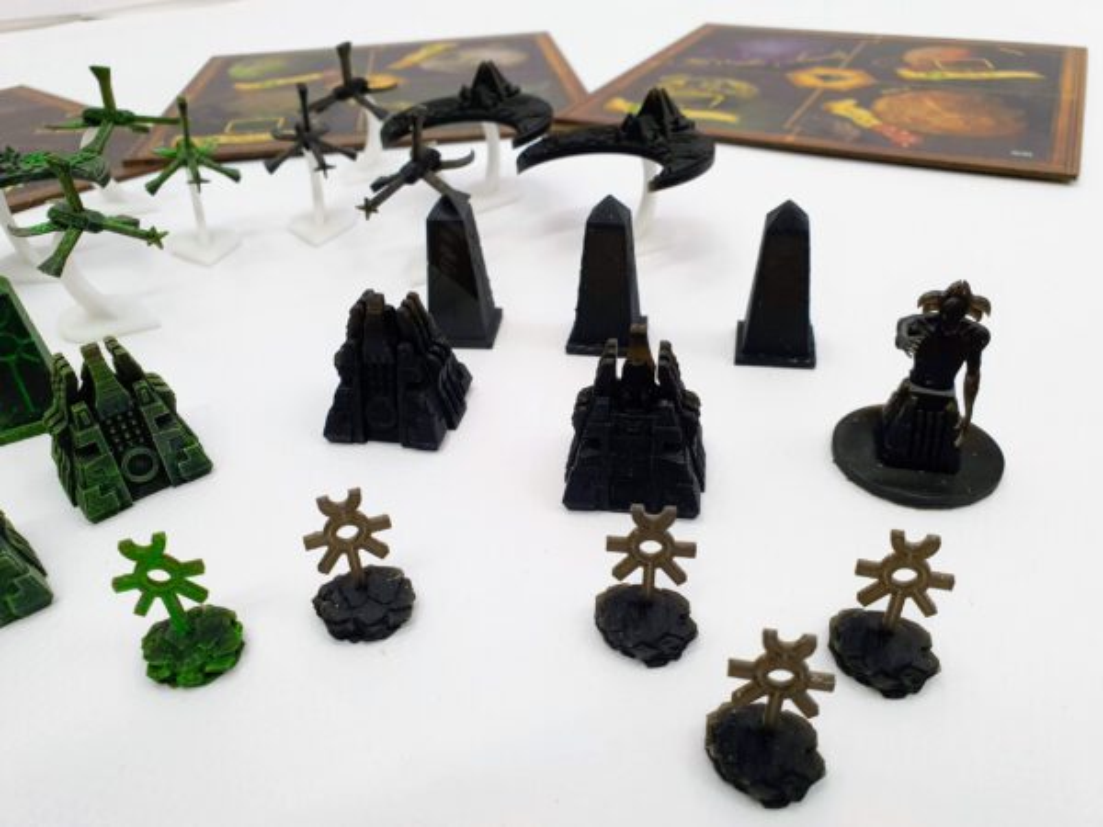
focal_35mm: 26
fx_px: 828
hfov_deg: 67.3
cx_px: 552
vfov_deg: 53.1
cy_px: 414
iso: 80
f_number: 2.4
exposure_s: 1/100
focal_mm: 4.3
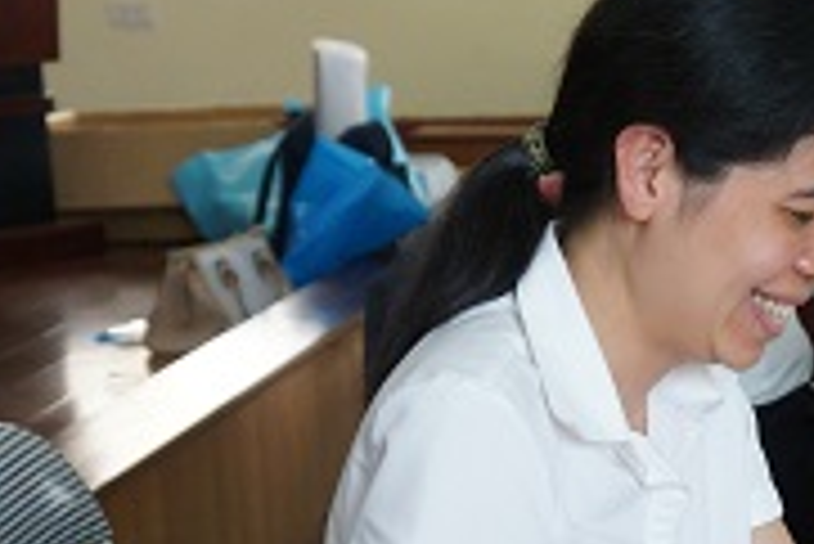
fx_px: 3372
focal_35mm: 149
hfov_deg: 13.1
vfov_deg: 9.2
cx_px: 1201
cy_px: 405
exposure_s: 1/80
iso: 800
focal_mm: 30
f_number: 4.5
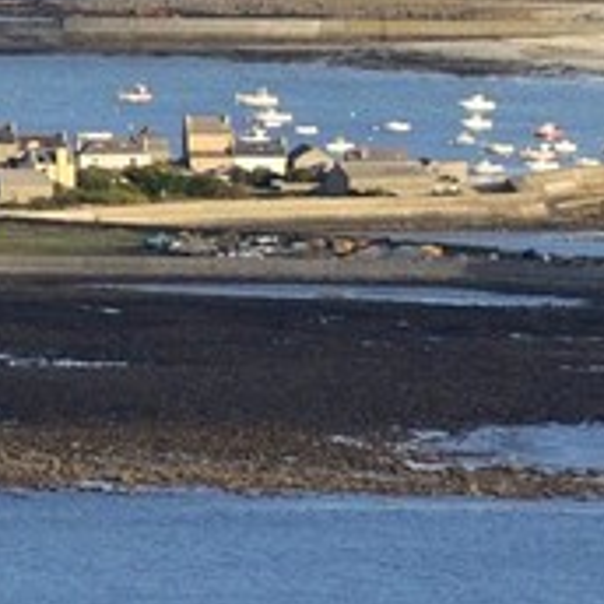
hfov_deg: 1.9
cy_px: -474
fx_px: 18122
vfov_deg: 1.9
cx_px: -2065
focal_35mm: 918
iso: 800
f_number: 13
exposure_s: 1/1250
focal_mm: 116
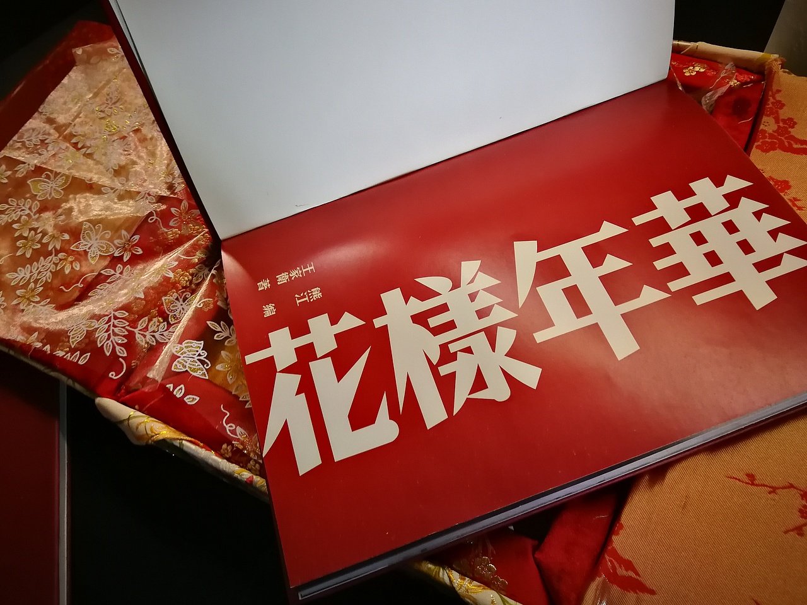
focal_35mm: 27
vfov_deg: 51.4
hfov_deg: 65.3
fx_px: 629
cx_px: 404
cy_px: 302
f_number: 2.2
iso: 400
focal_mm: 3.95
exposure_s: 1/25
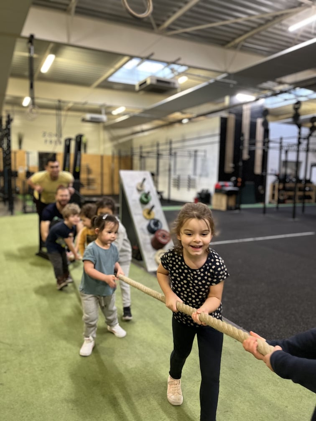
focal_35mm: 26
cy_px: 210
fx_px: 316
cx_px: 158
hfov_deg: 53.1
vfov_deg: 67.3
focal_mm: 5.1
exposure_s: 1/50
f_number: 1.6
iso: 320
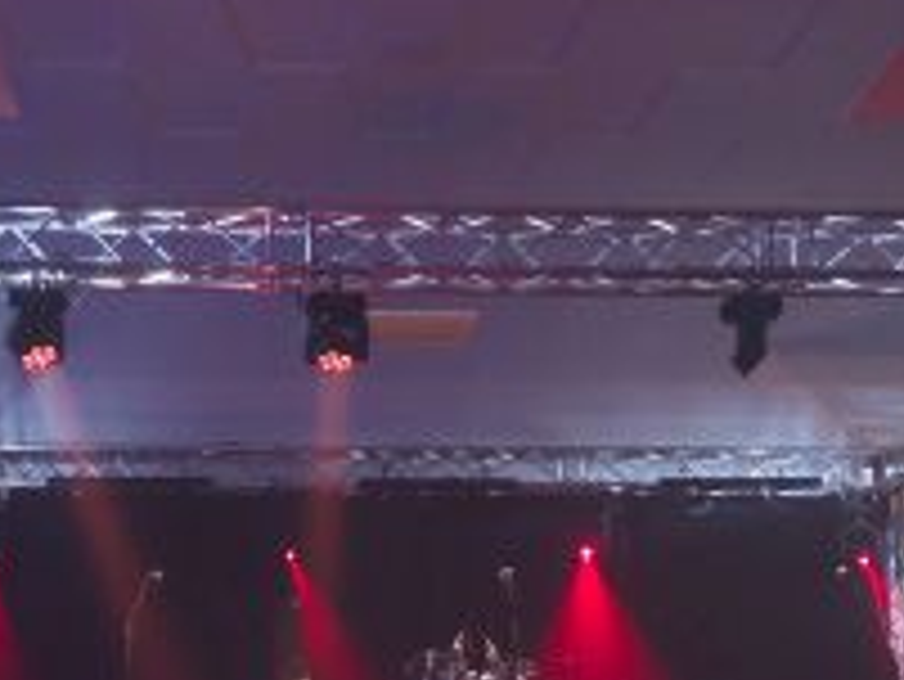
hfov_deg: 28.9
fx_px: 1751
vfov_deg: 21.5
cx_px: 355
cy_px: 588
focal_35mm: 67
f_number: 1.8
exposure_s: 1/33.3
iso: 200
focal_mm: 3.95
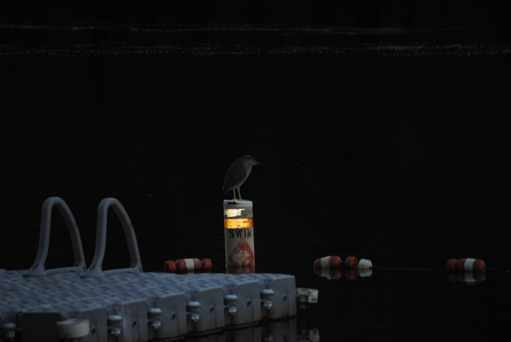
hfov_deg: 6.9
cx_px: 256
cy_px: 171
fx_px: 4263
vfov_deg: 4.6
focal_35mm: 300
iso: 200
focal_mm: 200
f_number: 5.6
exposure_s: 1/60
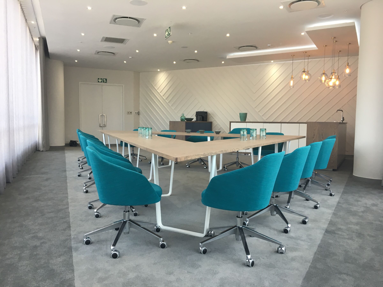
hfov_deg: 61.7
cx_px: 192
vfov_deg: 48.2
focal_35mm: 29
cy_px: 144
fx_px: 321
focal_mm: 4.15
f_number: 2.2
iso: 50
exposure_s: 1/30
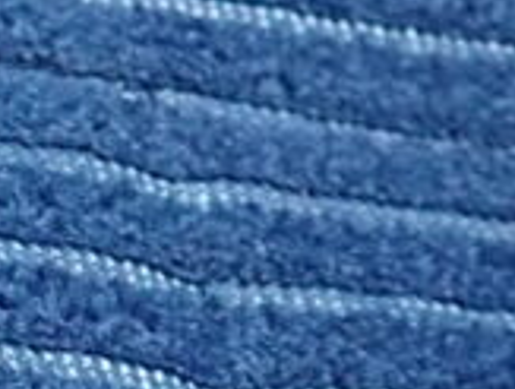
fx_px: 2803
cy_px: -133
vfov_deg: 7.8
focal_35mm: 188
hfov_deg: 8.9
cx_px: -948
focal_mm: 5.5
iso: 1250
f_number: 2.3
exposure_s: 1/30
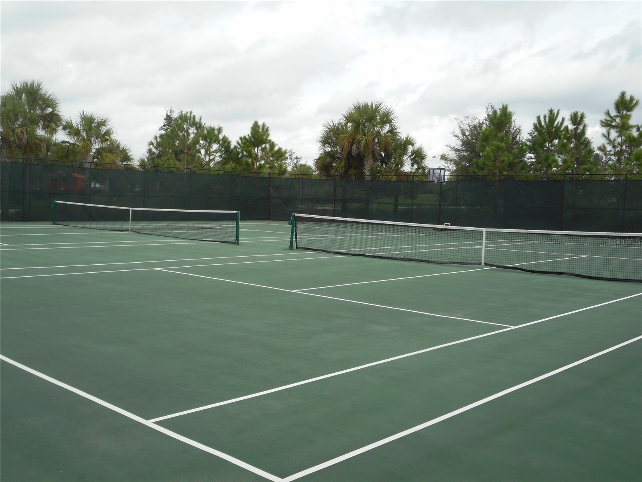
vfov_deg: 36.8
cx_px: 321
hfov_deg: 47.9
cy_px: 241
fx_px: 723
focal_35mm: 39
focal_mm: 6.9
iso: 80
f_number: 4.5
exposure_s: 1/320
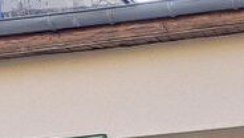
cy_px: 577
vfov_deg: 5.0
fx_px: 1380
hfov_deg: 10.1
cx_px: 200
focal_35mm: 213
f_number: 1.8
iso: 32
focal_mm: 4.65
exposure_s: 1/147
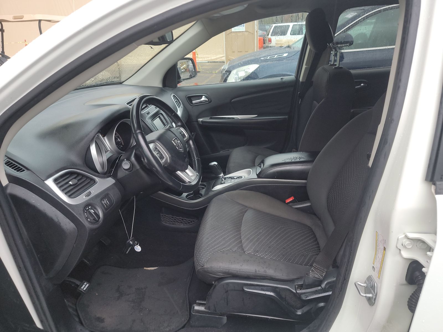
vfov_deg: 56.8
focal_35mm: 24
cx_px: 222
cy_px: 166
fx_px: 307
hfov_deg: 71.6
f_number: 1.8
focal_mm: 6.7
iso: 181
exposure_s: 1/60
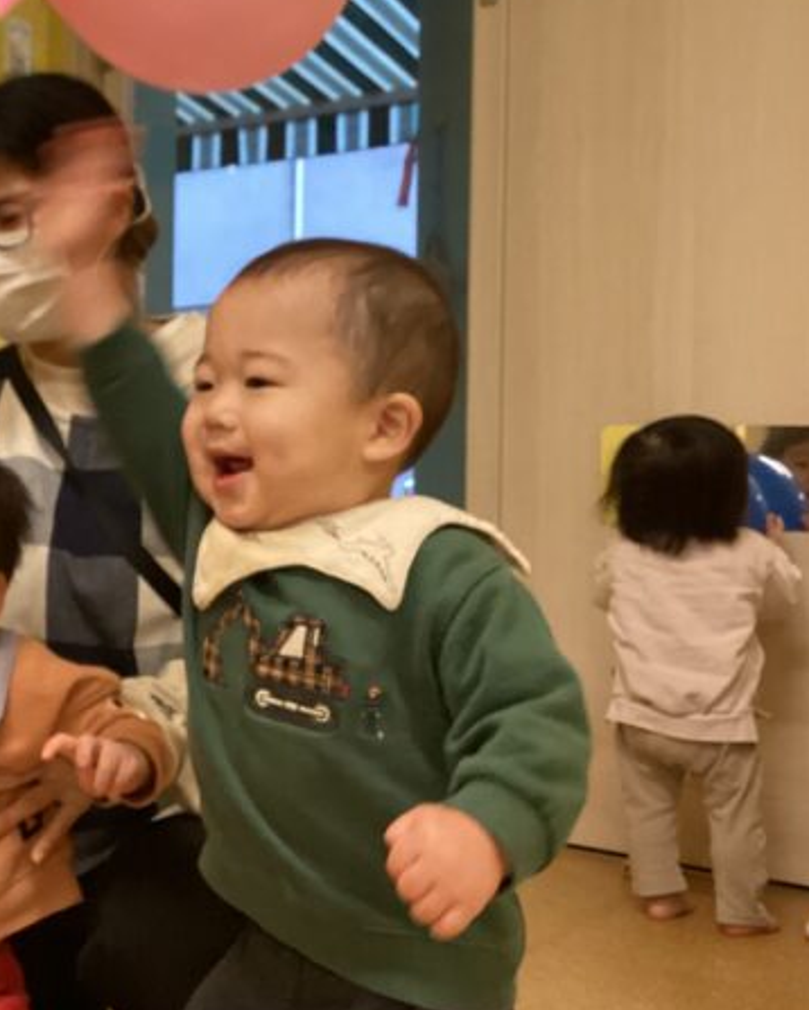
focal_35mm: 52
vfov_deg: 35.9
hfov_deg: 28.2
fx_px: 1555
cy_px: 438
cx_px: 97
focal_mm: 3.3
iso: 250
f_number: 2.4
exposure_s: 1/60
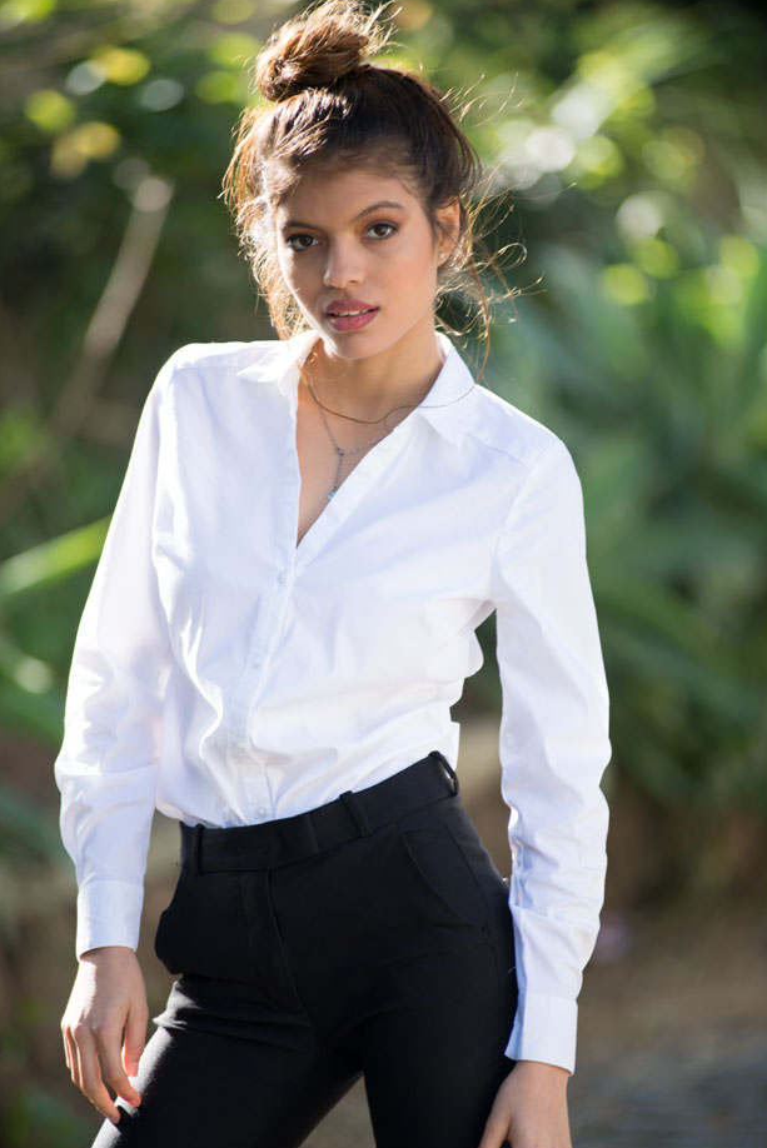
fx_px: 7118
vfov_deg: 9.2
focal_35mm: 223
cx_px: 345
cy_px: 617
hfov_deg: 6.2
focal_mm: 200
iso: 100
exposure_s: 1/250
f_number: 3.2
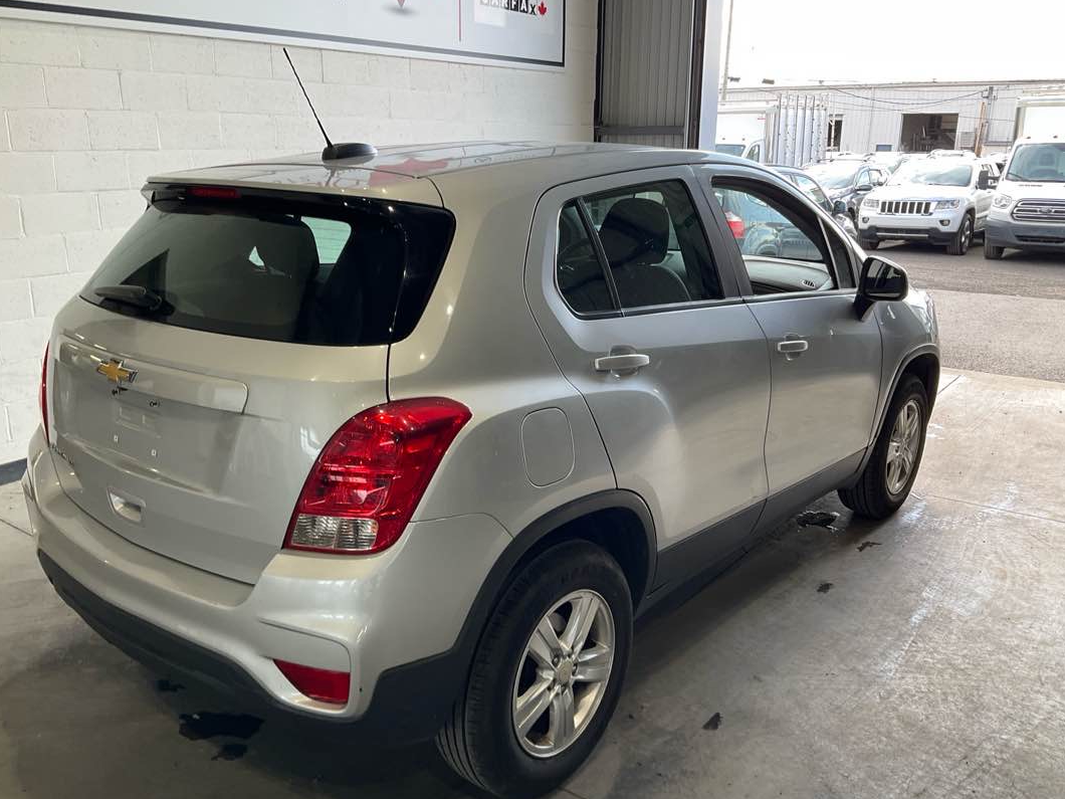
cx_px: 515
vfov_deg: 45.4
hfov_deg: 58.3
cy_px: 416
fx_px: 954
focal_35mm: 31
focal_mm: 3
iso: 25
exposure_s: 1/120
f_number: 1.8
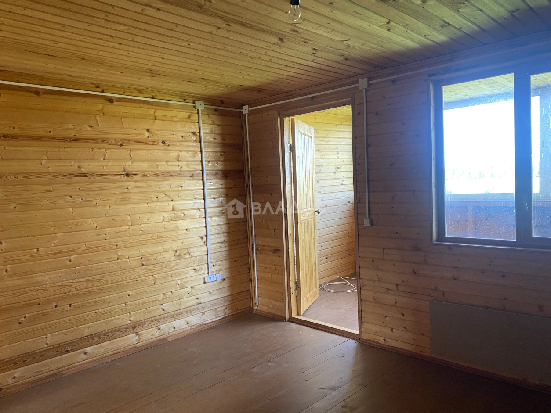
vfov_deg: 53.1
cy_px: 206
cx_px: 276
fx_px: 414
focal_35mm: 26
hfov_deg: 67.3
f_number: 1.8
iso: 125
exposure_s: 1/87
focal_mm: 4.25
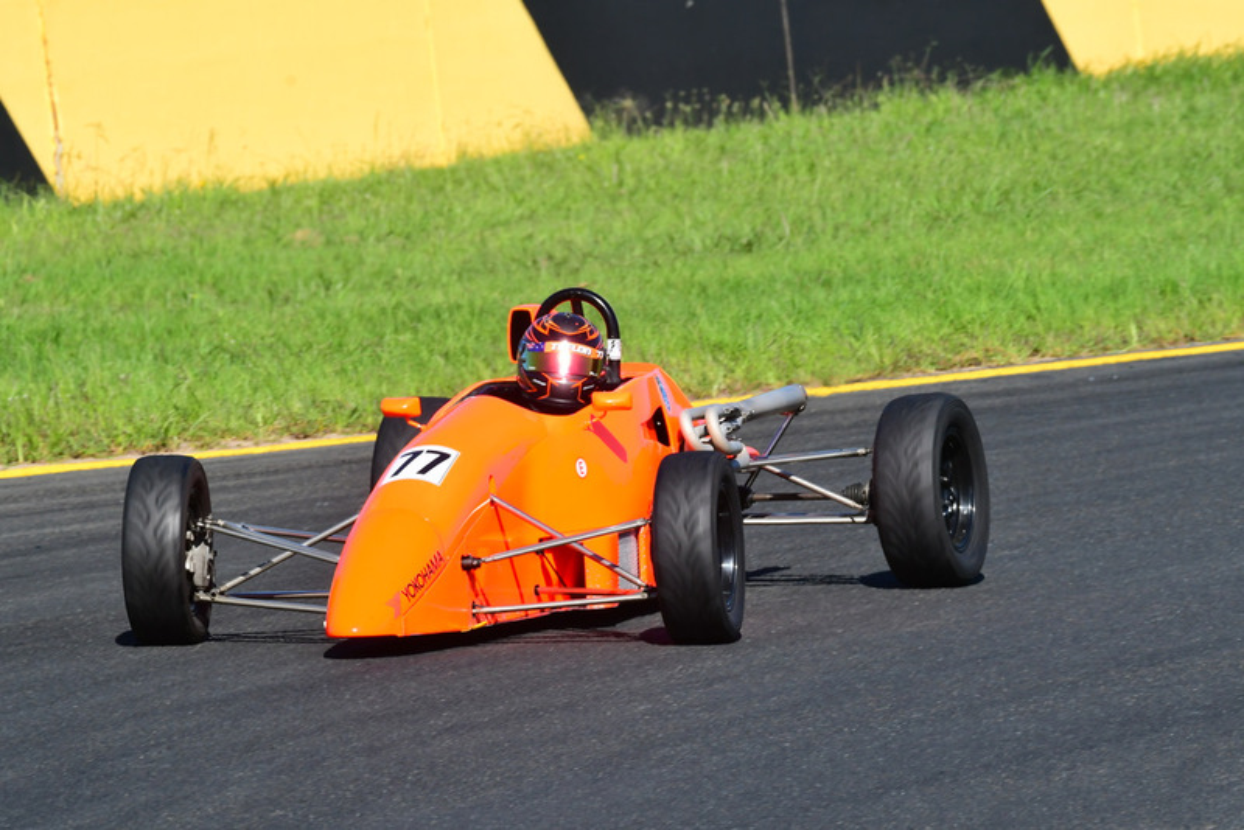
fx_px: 21258
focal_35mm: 615
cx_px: 622
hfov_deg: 3.4
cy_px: 415
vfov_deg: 2.2
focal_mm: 410
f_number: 11
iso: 500
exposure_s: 1/640
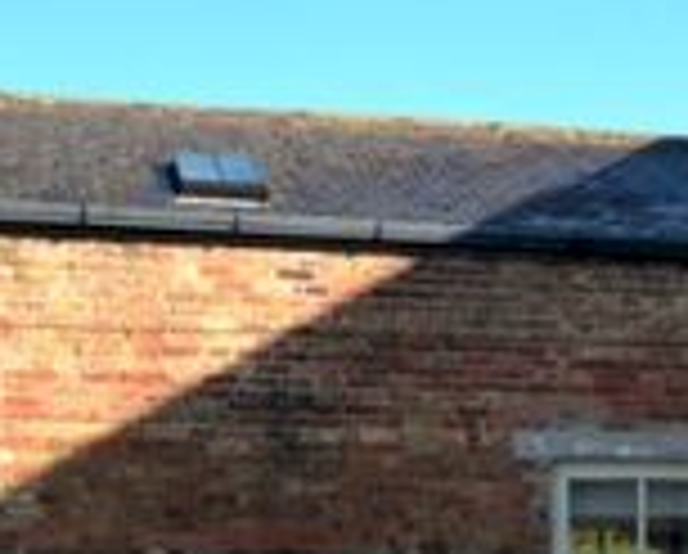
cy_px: 484
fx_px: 1836
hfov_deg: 20.5
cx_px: 692
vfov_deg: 16.9
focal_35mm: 90
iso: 100
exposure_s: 1/125
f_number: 5.6
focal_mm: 14
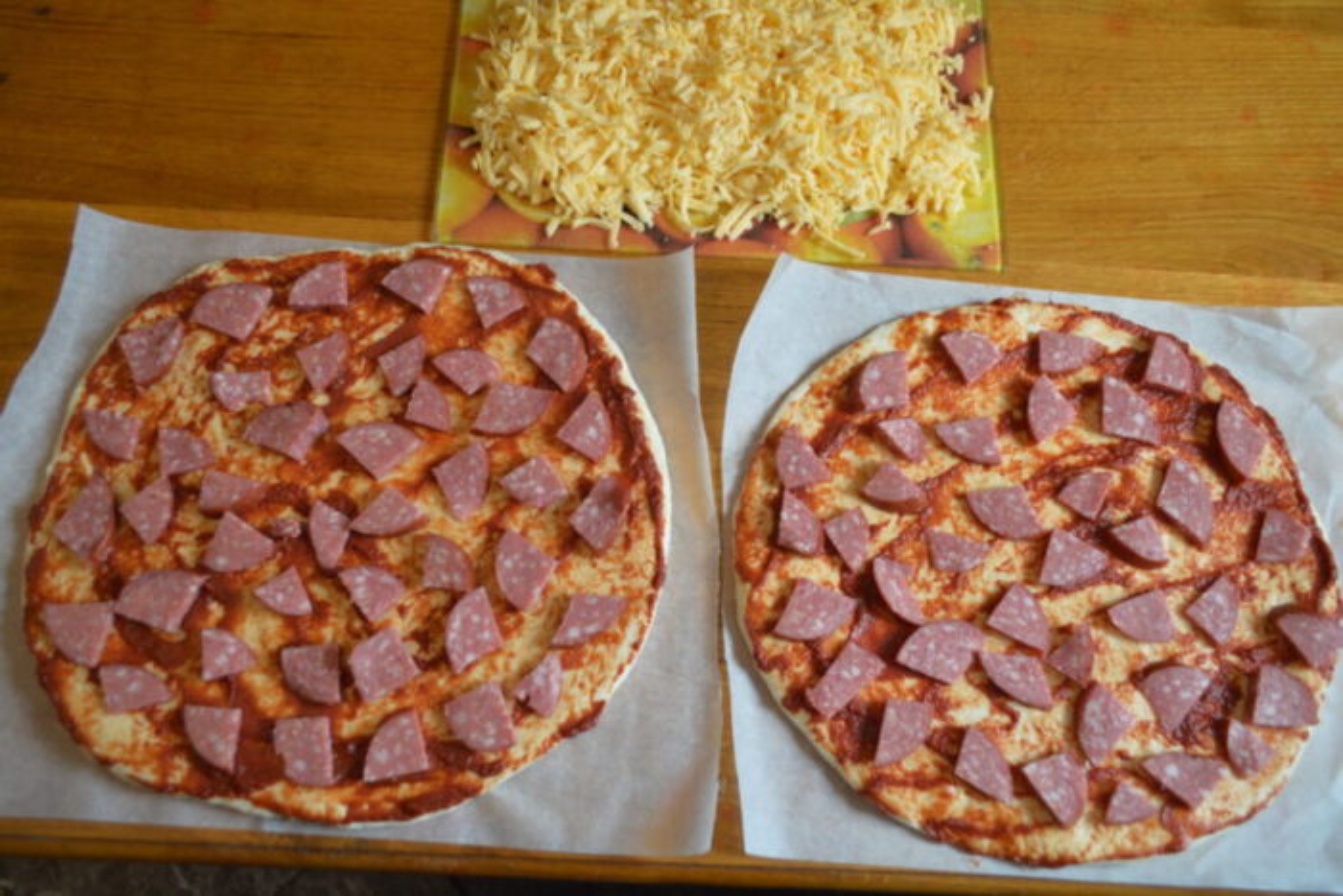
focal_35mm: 27
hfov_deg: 67.4
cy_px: 448
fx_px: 1007
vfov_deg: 47.9
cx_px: 672
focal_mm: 18
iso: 160
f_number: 3.5
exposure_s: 1/30
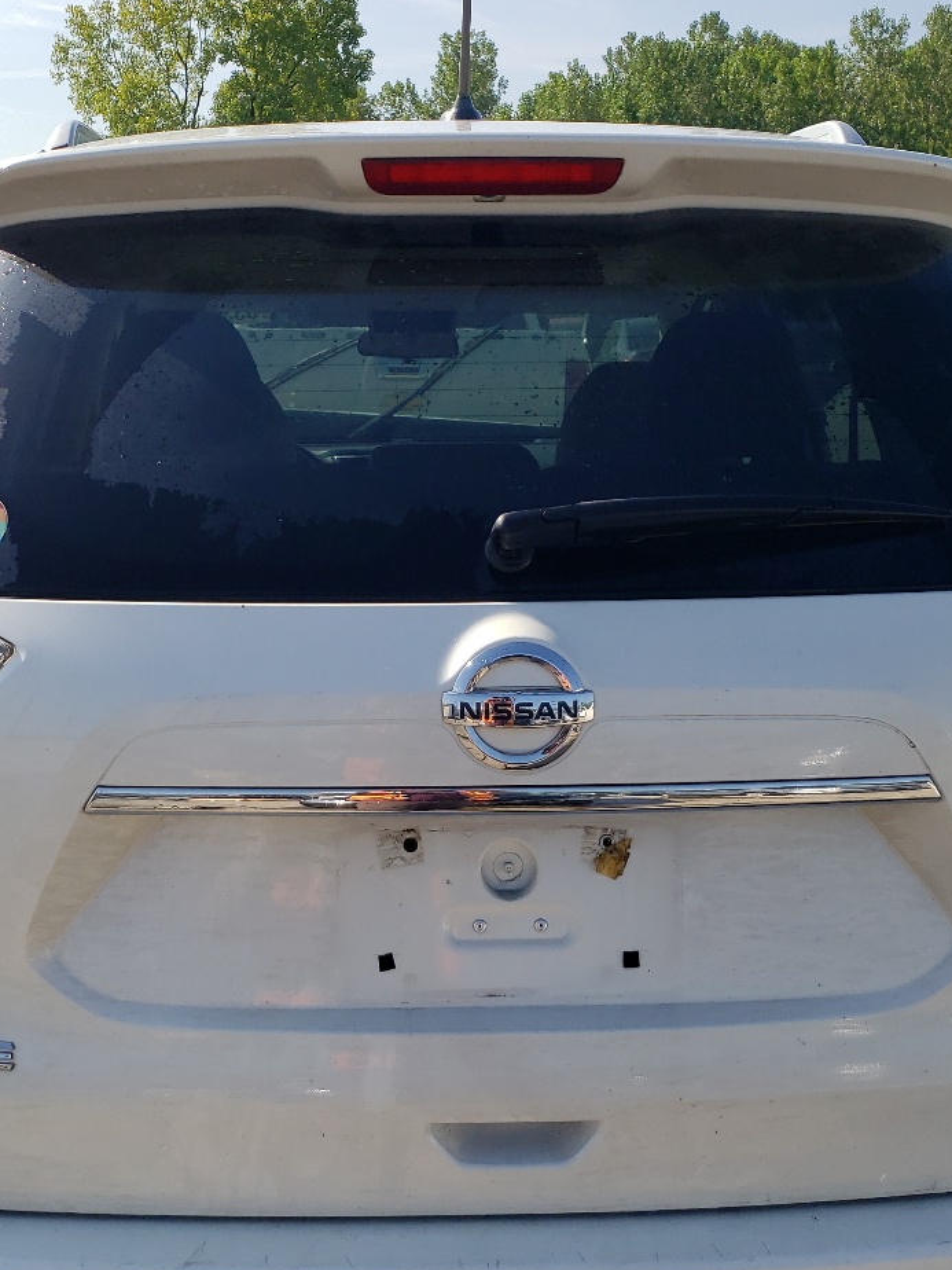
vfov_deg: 41.9
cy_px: 746
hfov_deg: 32.2
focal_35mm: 45
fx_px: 1650
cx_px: 462
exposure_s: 1/3333
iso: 50
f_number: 1.5
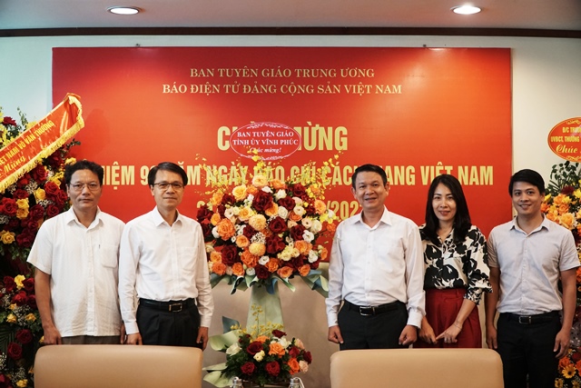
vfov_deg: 26.5
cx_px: 290
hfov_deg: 38.9
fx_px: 823
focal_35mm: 51
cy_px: 194
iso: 2500
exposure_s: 1/160
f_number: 4
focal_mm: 34
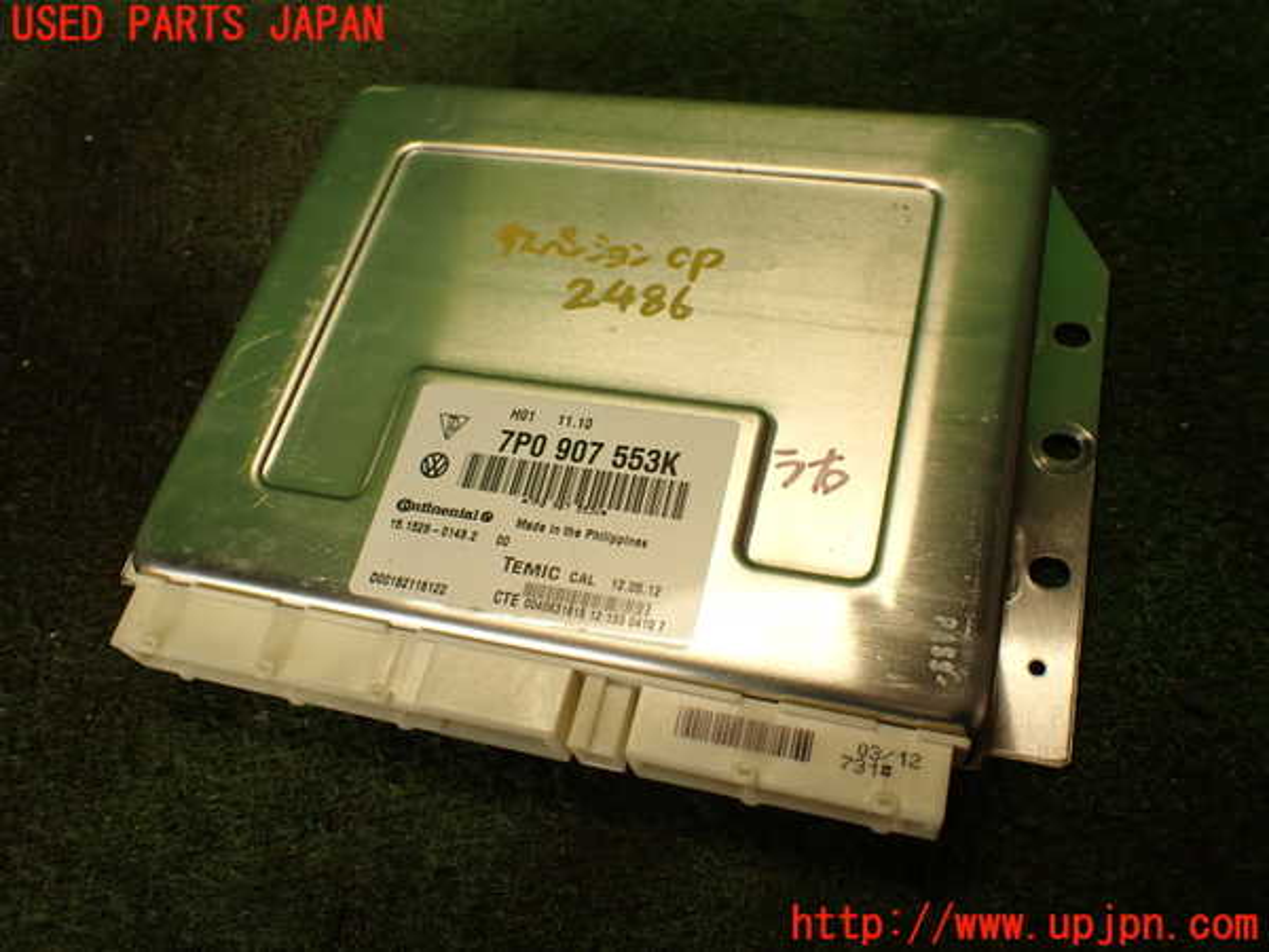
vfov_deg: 46.8
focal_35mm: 30
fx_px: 1100
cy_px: 476
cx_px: 634
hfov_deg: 60.0
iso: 100
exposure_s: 1/60
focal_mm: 5.4
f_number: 2.3
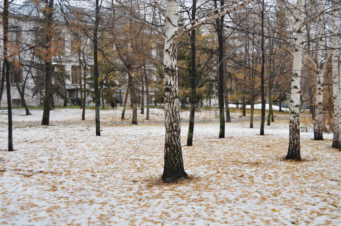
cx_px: 170
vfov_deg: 29.8
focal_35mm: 45
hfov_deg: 43.6
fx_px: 426
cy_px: 113
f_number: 5
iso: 400
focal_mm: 30
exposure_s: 1/100
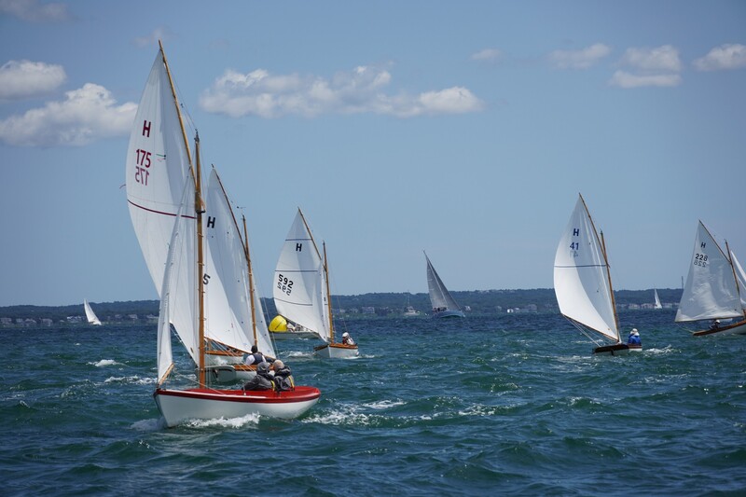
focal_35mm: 152
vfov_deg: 9.1
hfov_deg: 13.6
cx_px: 373
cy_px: 248
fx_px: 3139
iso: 160
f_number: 5.6
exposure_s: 1/1250
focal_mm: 101
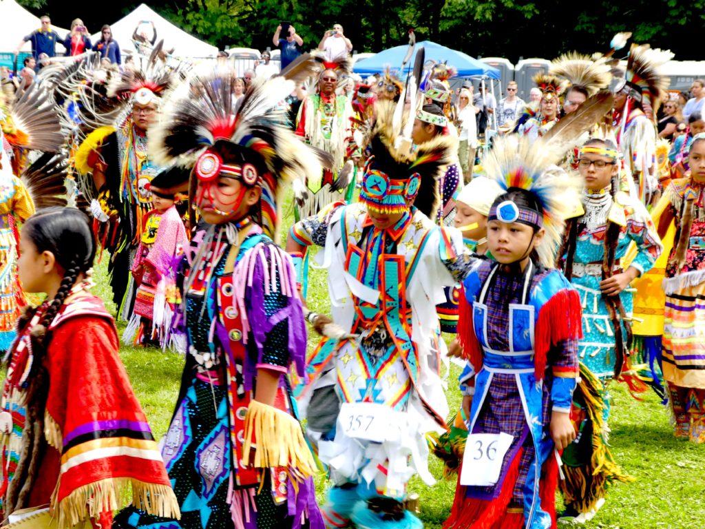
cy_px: 264
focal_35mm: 106
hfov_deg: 18.5
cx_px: 352
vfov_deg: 14.0
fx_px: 2159
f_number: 5.1
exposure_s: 1/125
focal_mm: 19
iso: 125
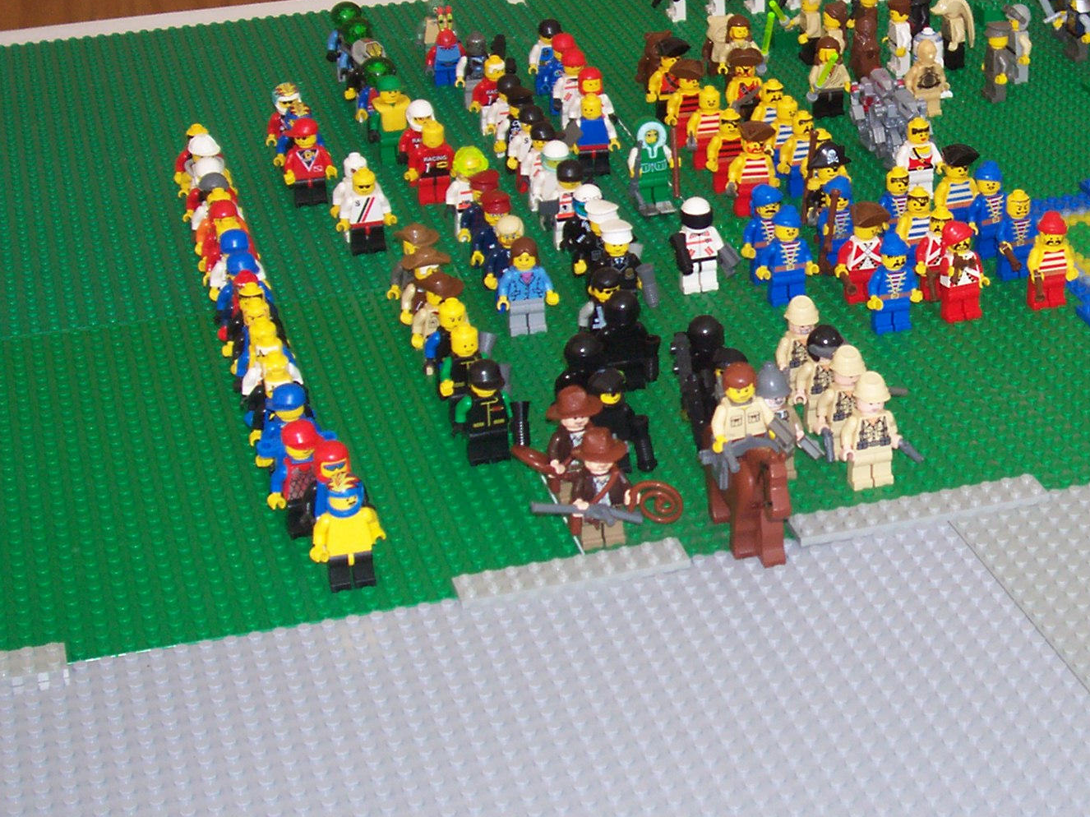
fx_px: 2298
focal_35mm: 73
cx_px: 888
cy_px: 331
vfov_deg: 20.1
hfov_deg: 26.1
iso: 80
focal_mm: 7
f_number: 2.9
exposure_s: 1/68.5
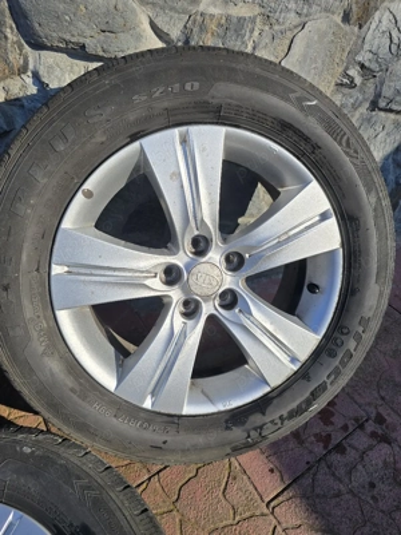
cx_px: 200
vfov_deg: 73.9
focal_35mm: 23
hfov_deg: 58.9
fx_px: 355
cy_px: 268
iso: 12
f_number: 1.7
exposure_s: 1/1111
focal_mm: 6.3
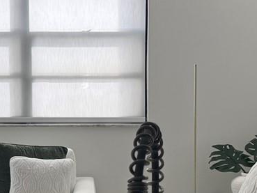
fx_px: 772
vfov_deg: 14.2
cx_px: 77
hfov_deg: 18.8
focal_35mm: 104
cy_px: 139
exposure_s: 1/461
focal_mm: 6.76
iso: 100
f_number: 1.78
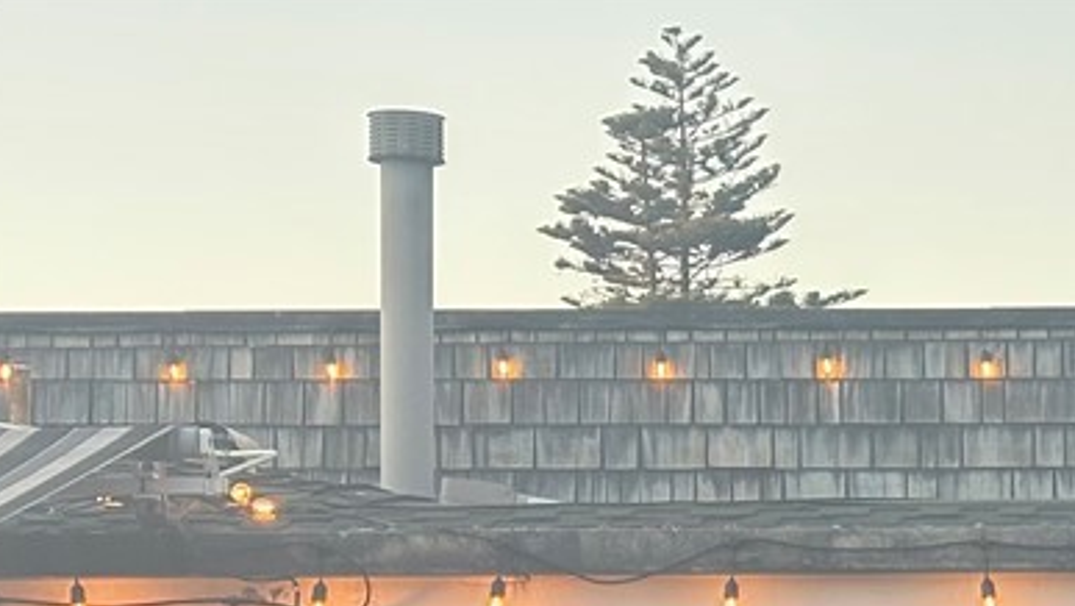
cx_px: 1403
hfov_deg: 13.8
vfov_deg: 7.9
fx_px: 4277
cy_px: 1059
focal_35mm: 150
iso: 80
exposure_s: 1/120
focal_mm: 5.96
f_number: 1.6
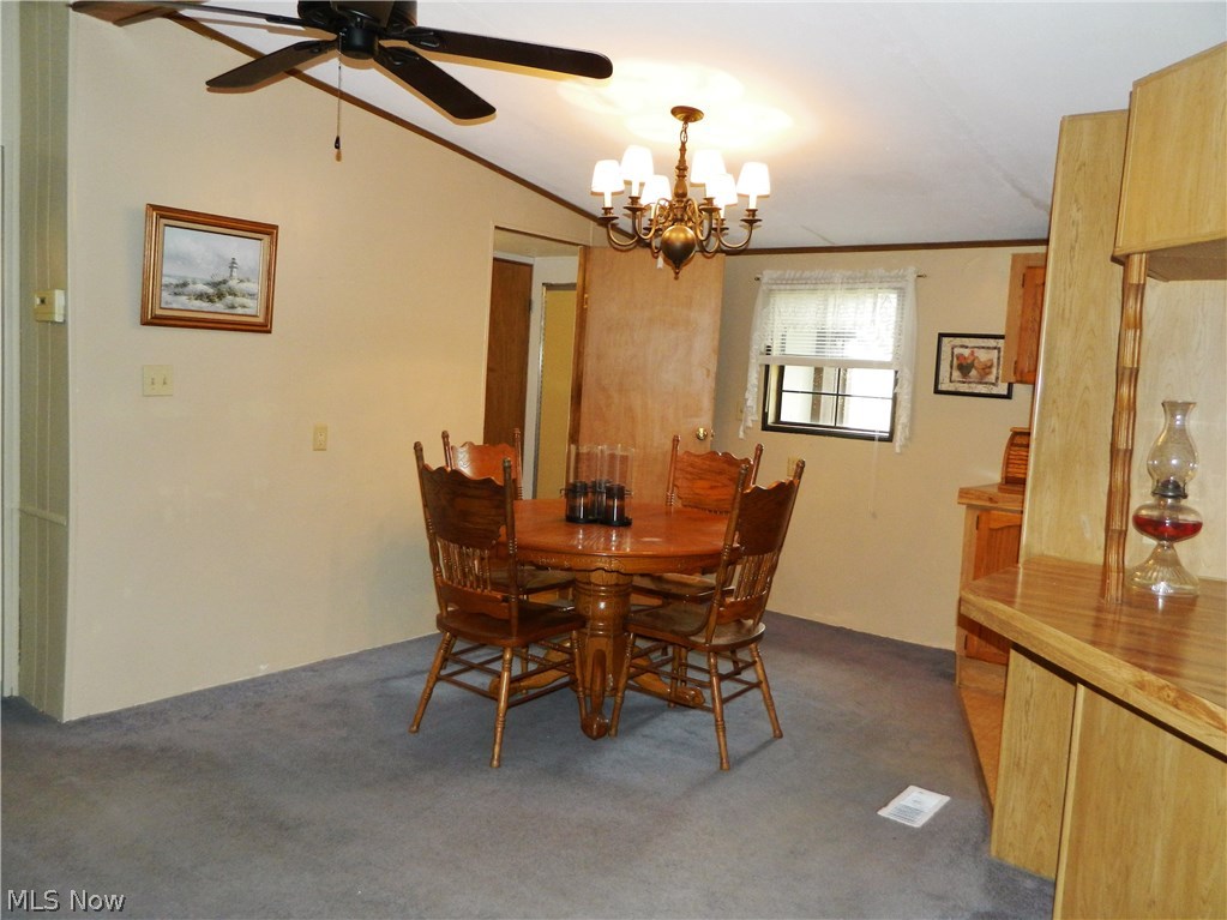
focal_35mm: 25
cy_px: 460
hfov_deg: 69.4
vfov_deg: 54.9
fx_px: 886
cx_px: 614
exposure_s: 1/30
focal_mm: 4.5
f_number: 3.1
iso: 200
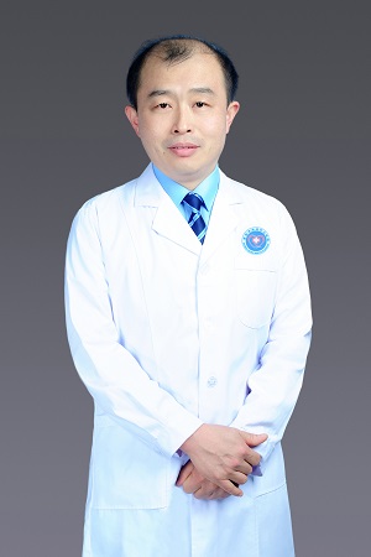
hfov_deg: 27.0
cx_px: 186
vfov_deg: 39.6
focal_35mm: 50
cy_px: 278
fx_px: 773
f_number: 9
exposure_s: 1/160
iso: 200
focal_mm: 50
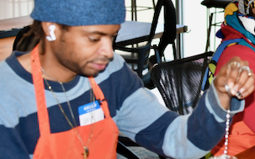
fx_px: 778
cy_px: 37
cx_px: 263
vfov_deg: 11.6
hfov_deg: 18.1
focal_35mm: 112
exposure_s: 1/125
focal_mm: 35
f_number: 2.8
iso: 200
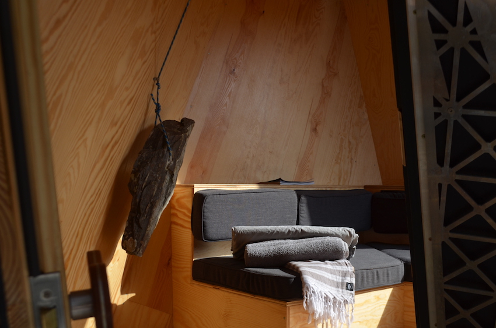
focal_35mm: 42
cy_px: 164
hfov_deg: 46.5
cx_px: 248
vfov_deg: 31.8
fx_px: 577
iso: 200
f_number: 8
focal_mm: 28
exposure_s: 1/250
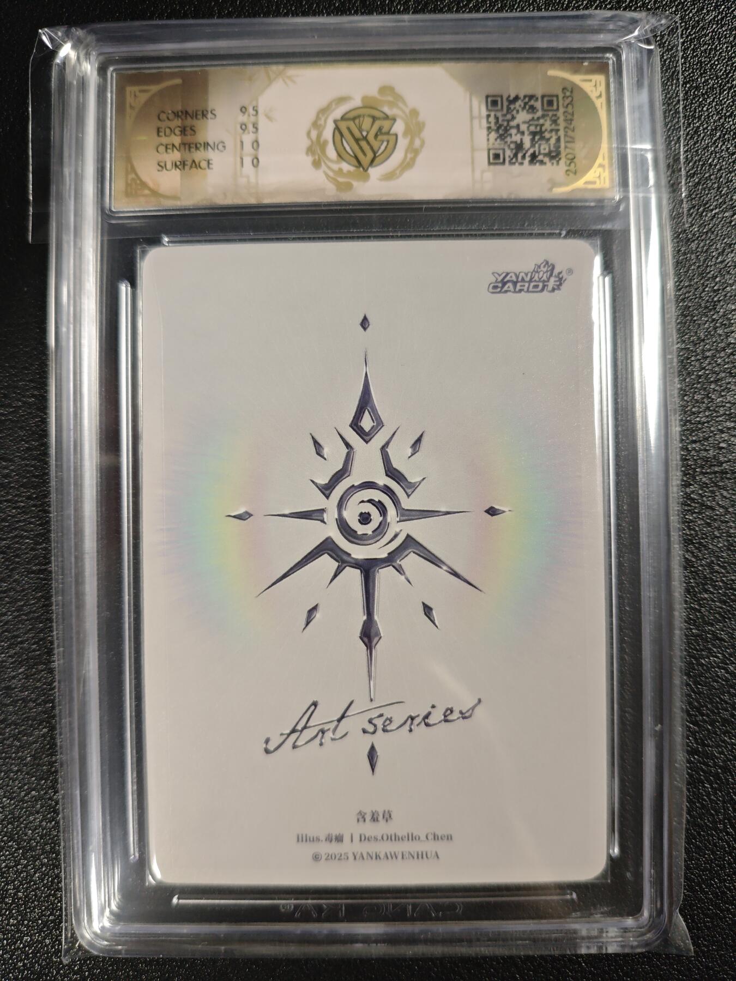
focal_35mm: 26
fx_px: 737
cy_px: 490
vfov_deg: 67.3
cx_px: 368
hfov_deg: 53.1
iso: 640
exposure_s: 1/200
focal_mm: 4.94
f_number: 1.5
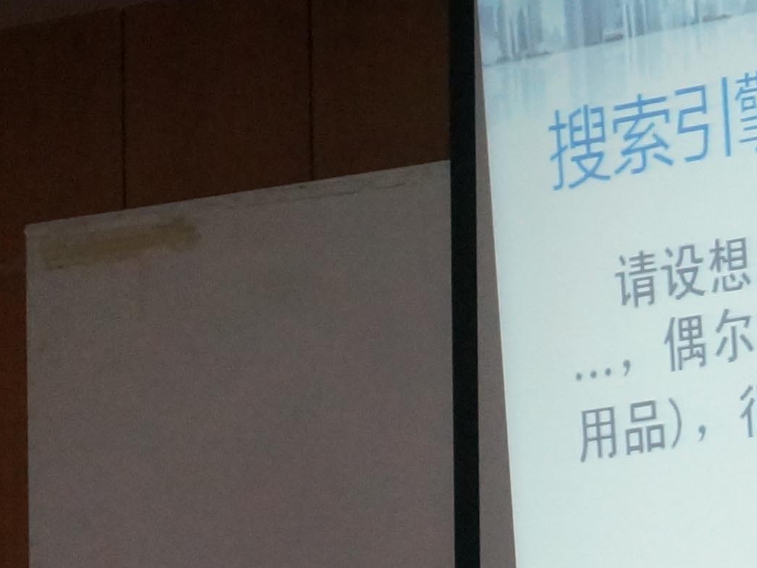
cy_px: 777
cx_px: 1239
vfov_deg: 6.1
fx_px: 5293
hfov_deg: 8.0
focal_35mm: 242
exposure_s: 1/50
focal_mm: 36
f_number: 6.3
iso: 1600
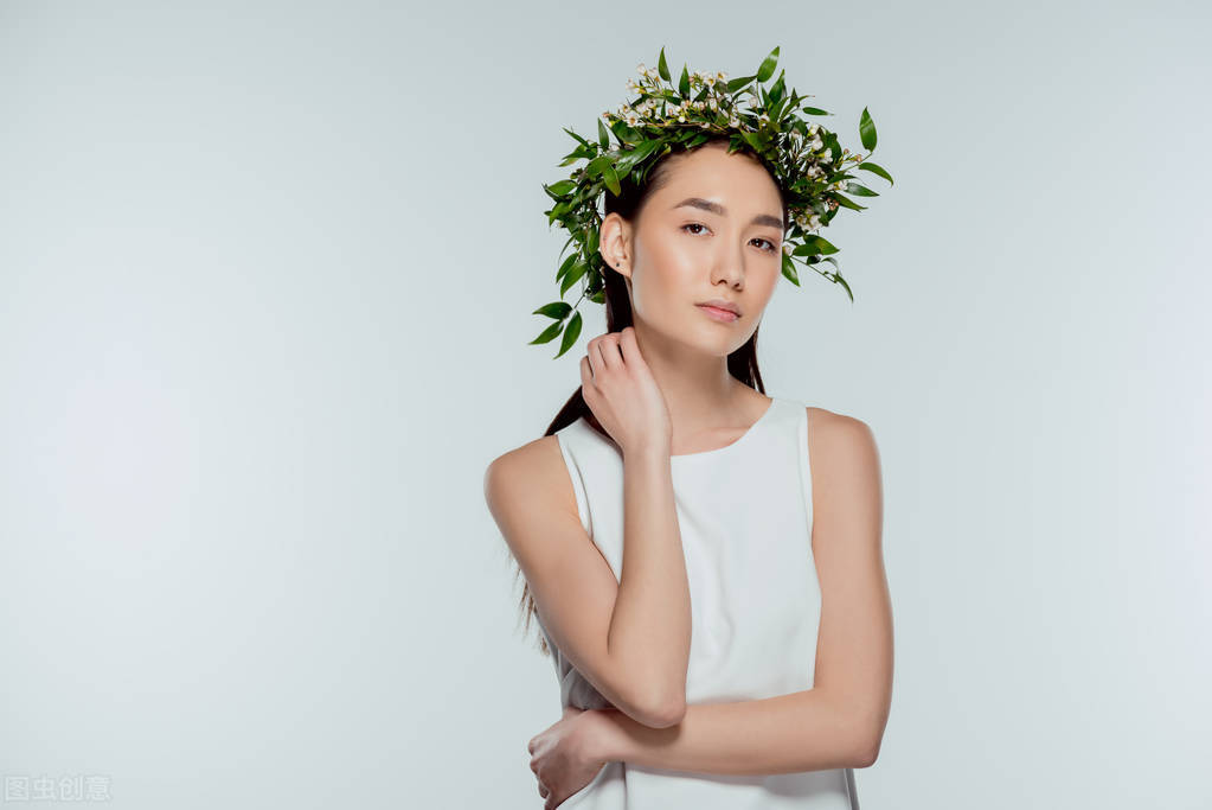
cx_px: 606
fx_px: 3536
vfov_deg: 13.1
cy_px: 405
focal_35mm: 105
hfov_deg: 19.4
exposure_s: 1/160
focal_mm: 105
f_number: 9
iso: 100
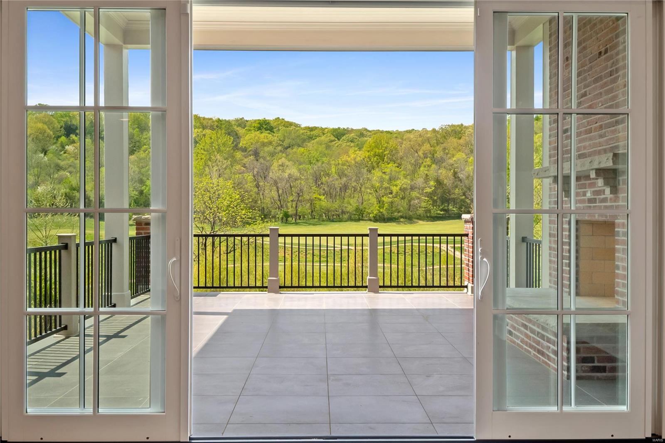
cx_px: 332
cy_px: 222
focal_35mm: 36
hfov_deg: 53.1
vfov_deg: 36.9
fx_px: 665
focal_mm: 18
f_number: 8
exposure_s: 1/25
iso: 400
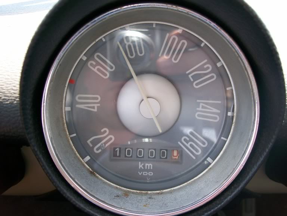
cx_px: 144
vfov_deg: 39.7
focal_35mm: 36
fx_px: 298
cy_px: 108
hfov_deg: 51.4
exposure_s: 1/114
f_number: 2.7
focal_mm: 6
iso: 80
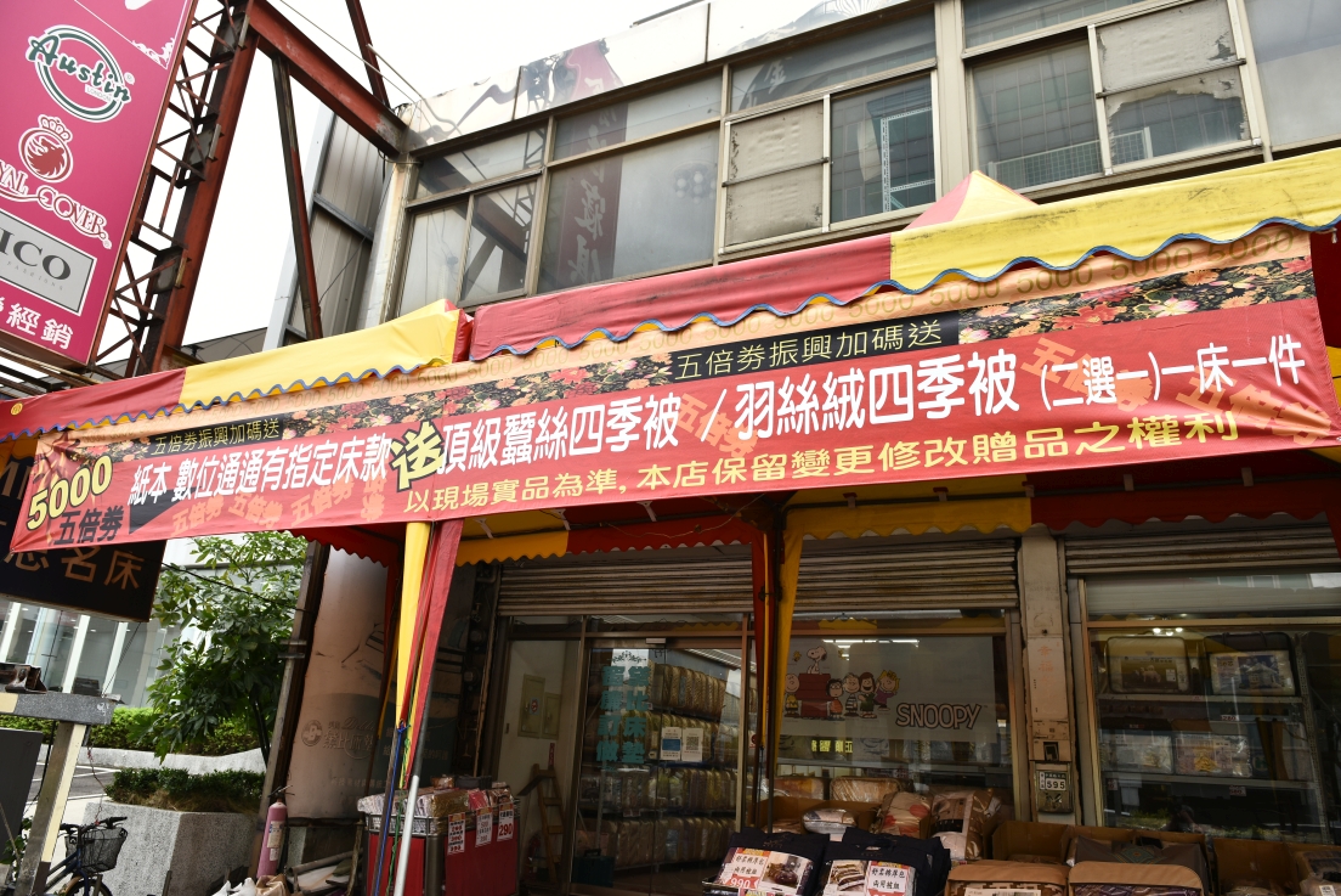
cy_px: 448
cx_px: 670
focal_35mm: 26
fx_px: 969
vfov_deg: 49.6
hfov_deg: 69.4
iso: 125
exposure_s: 1/50
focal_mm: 26
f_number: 6.3
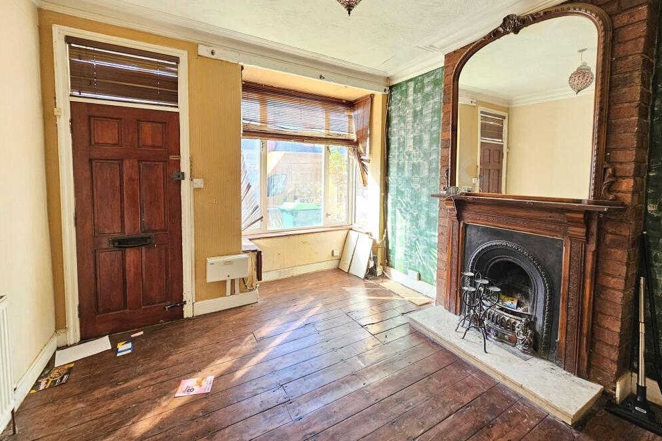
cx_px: 336
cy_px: 195
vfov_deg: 80.9
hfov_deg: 104.3
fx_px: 257
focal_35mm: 14
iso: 80
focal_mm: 2.2
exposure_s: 1/50
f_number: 2.2
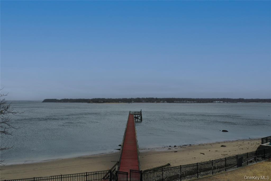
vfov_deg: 46.4
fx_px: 211
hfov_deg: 65.5
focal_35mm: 28
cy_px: 90
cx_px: 136
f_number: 10
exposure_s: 1/240
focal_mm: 10.26
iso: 100
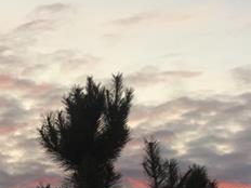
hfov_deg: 12.8
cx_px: -294
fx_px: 928
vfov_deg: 11.4
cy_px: 210
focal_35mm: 128
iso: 25
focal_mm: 4.15
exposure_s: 1/60
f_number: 2.2
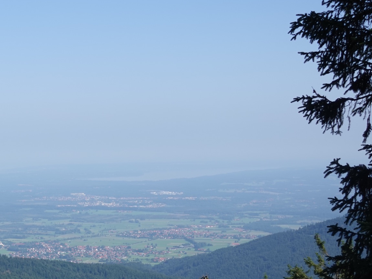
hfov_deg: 25.8
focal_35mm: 73
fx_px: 785
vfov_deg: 20.1
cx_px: 31
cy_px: 183
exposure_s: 1/250
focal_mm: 14.68
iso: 125
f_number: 2.8
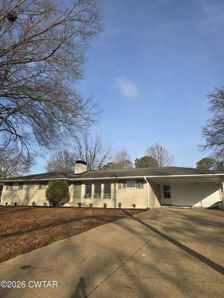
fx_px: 198
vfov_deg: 73.9
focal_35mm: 23
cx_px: 112
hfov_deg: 58.9
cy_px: 149
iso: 12
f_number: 1.7
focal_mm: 6.3
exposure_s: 1/612
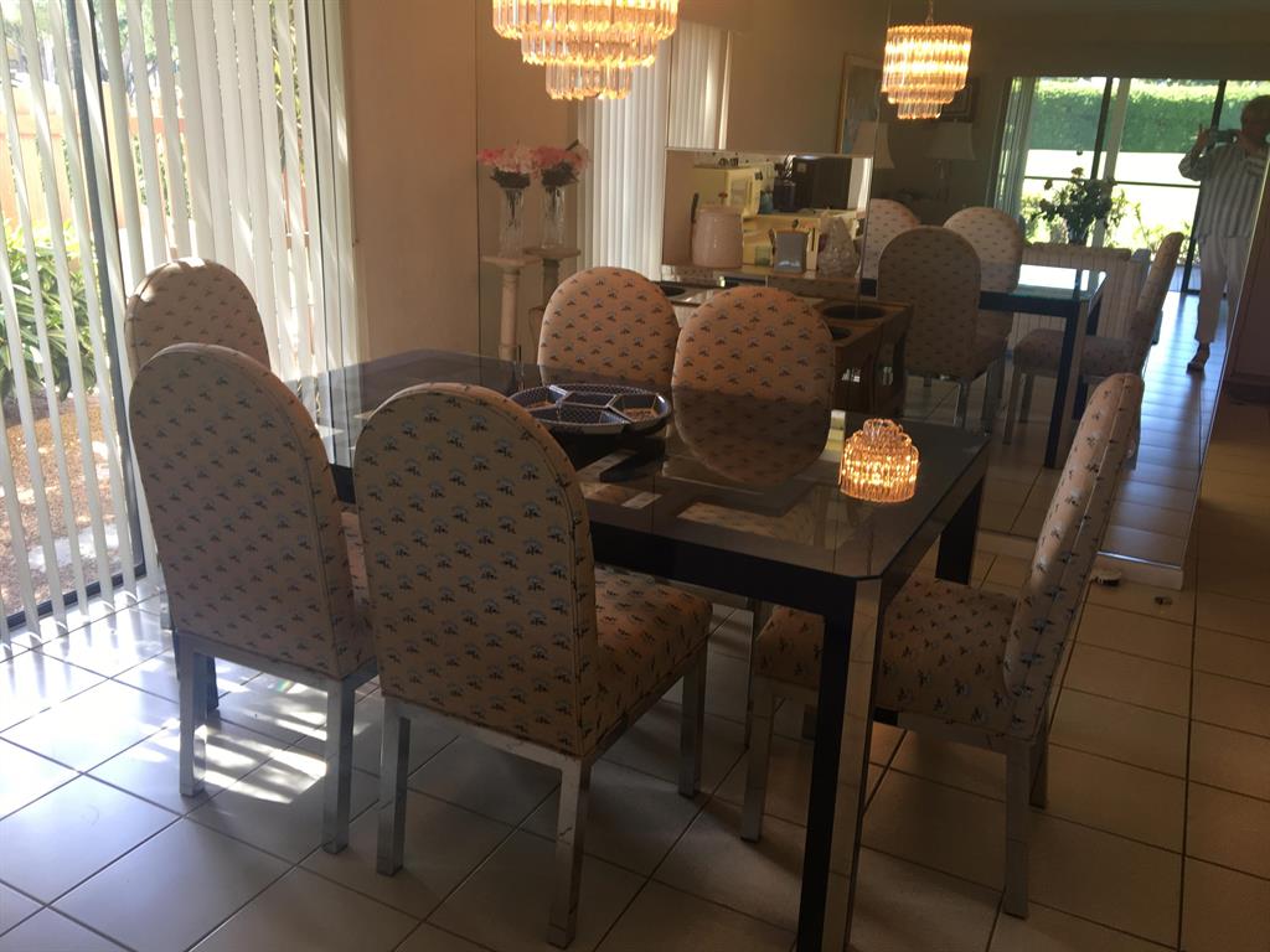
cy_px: 476
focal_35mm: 29
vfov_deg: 48.2
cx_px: 635
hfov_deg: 61.7
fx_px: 1064
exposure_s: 1/60
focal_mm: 4.15
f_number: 2.2
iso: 32
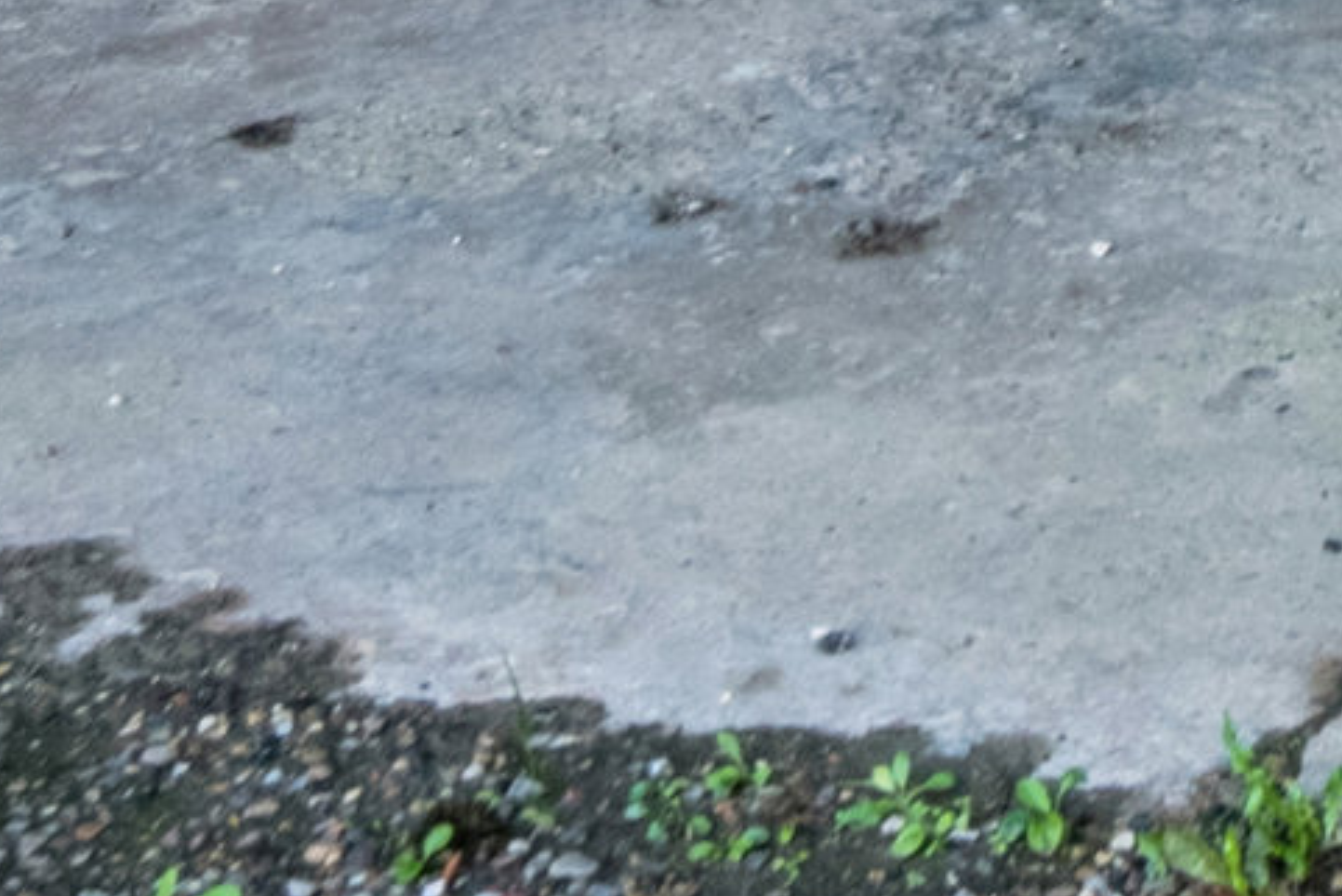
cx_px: 1867
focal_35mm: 106
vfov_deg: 10.8
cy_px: -1326
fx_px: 3952
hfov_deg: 17.7
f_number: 11
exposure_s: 1/40
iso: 800
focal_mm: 17
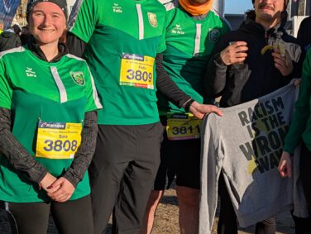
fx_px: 612
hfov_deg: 27.9
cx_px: 251
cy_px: 120
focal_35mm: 68
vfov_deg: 21.7
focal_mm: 5.43
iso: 45
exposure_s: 1/2632
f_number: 1.89
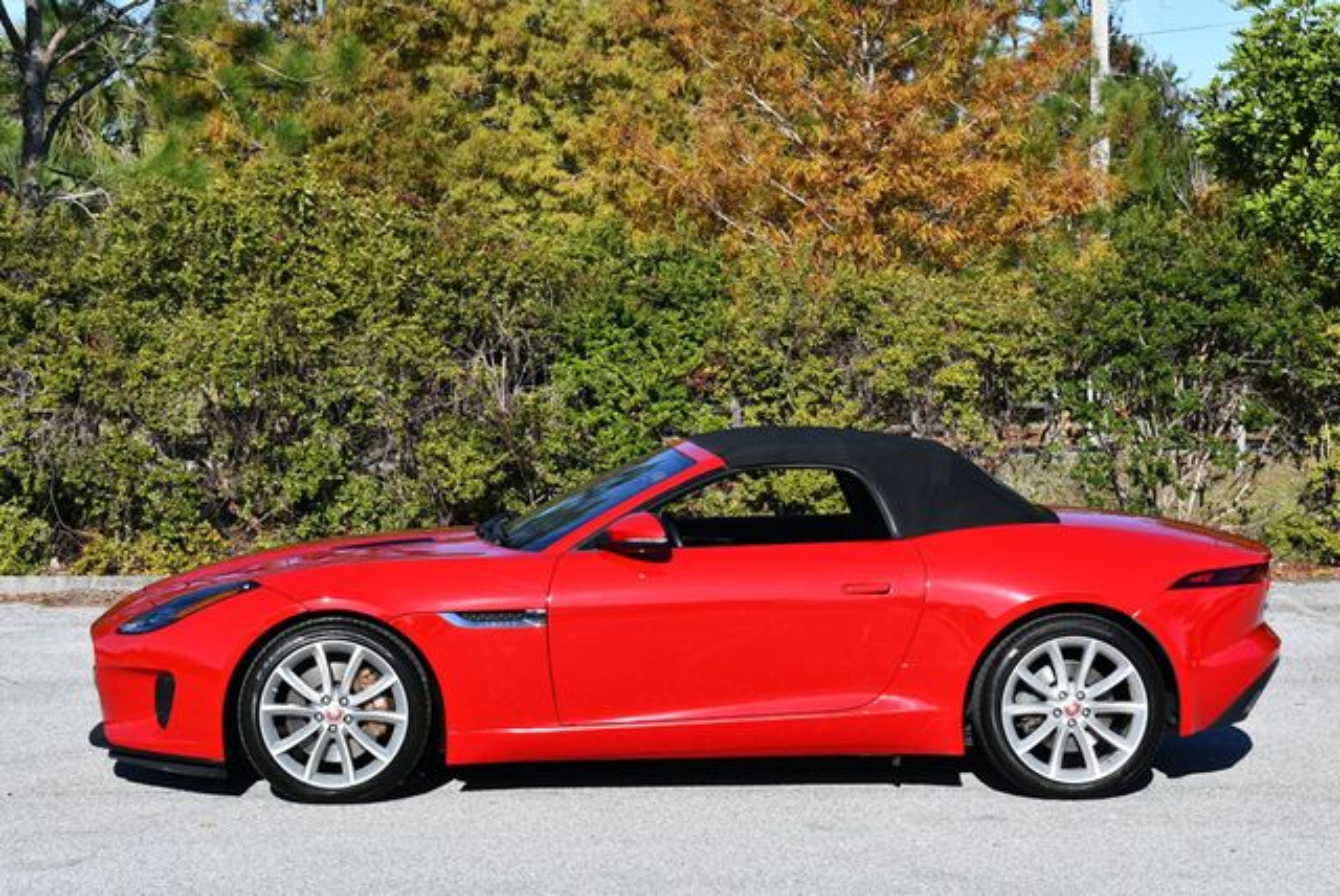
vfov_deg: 14.3
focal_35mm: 96
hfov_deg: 21.2
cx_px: 670
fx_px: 3576
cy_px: 448
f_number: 8
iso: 100
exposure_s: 1/250
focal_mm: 48
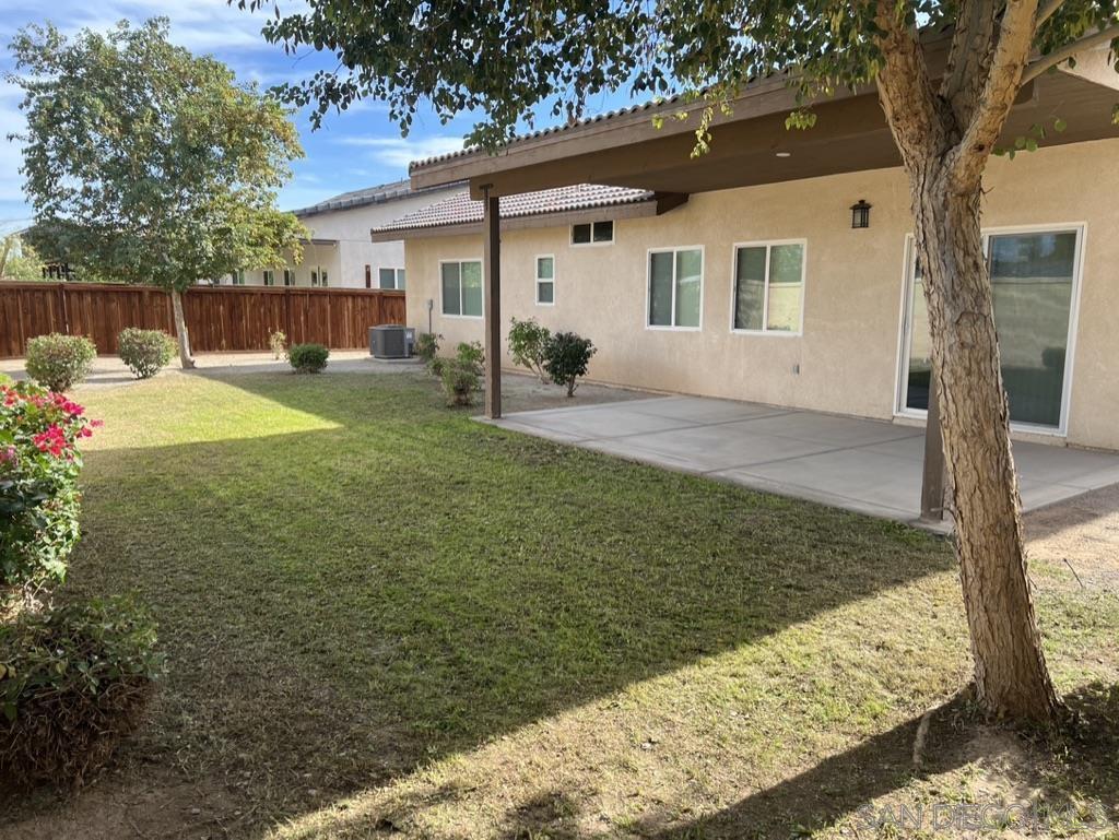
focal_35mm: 26
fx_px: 841
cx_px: 560
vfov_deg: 53.1
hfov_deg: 67.3
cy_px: 420
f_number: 1.5
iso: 50
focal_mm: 5.7
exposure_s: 1/1224
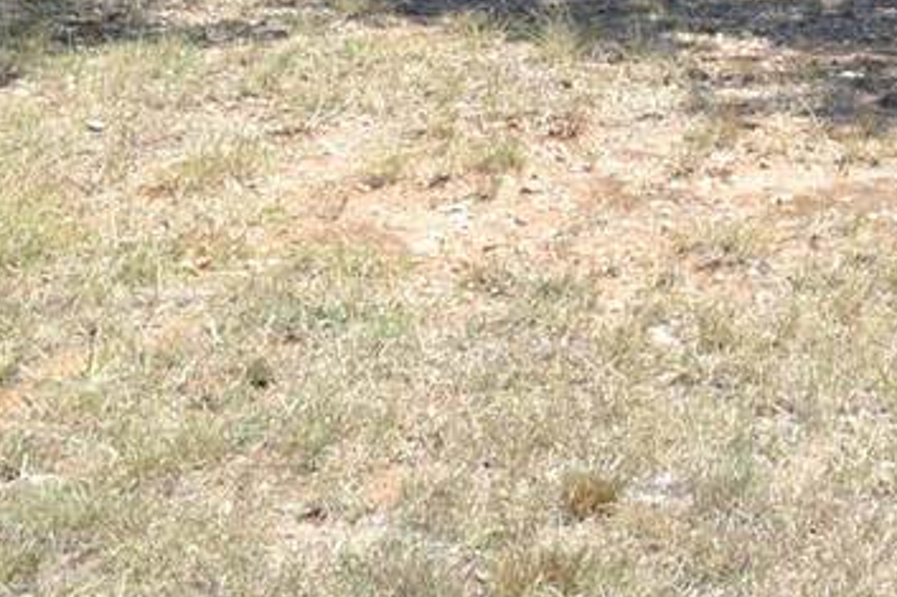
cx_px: 1321
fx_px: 2441
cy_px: -448
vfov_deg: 12.8
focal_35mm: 98
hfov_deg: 18.6
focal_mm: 18
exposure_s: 1/160
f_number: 6.3
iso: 100
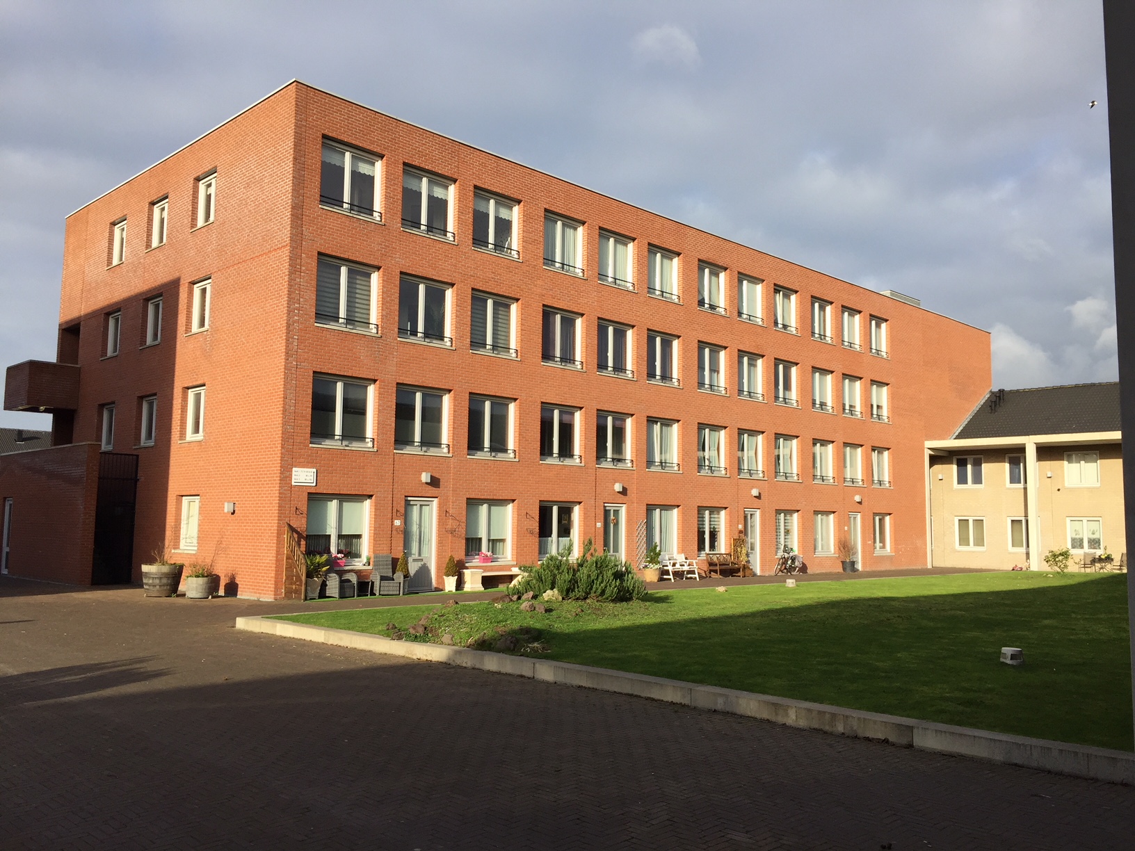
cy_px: 426
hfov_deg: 61.7
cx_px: 568
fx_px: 951
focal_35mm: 29
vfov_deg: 48.2
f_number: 2.2
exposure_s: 1/1276
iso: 32
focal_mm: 4.15
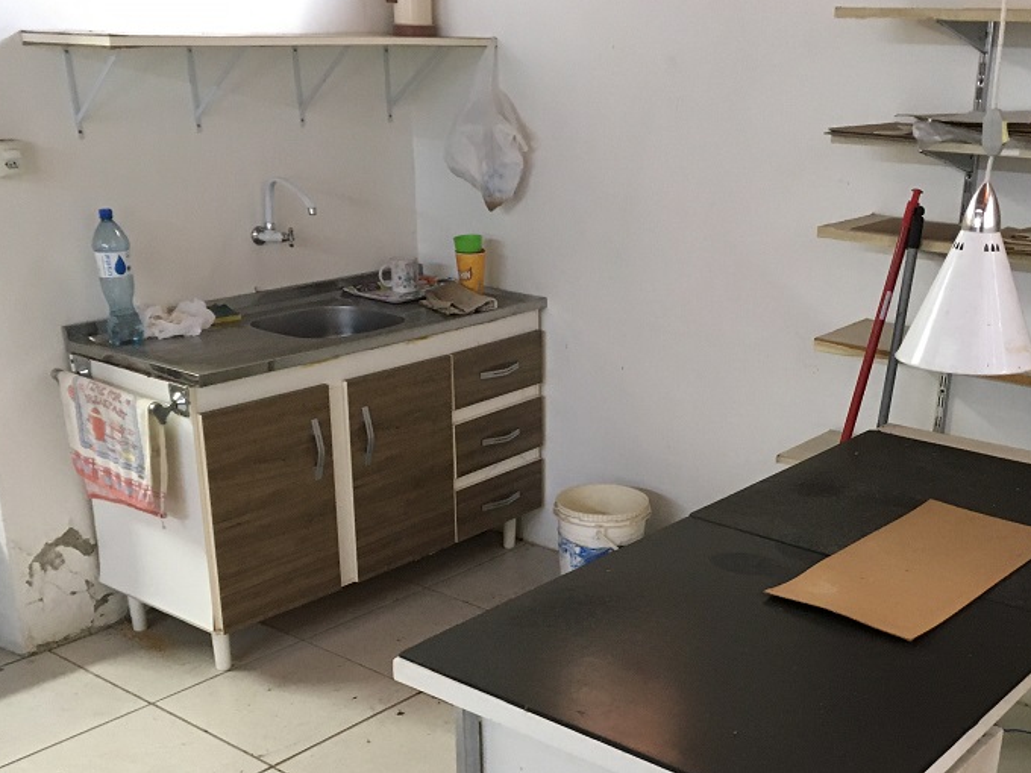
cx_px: 626
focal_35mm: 43
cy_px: 538
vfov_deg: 33.2
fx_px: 1281
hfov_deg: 43.6
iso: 200
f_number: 2.2
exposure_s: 1/24
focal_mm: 4.15
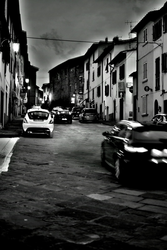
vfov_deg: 37.9
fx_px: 365
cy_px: 125
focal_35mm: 52
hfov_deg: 25.8
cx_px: 84
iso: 900
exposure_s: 1/50
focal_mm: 35
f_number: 2
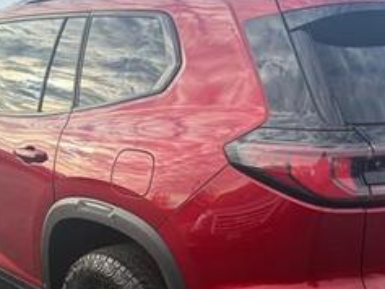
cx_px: 192
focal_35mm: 51
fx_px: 568
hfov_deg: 37.5
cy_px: 196
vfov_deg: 28.4
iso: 100
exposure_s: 1/2110
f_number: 1.78
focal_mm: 6.76
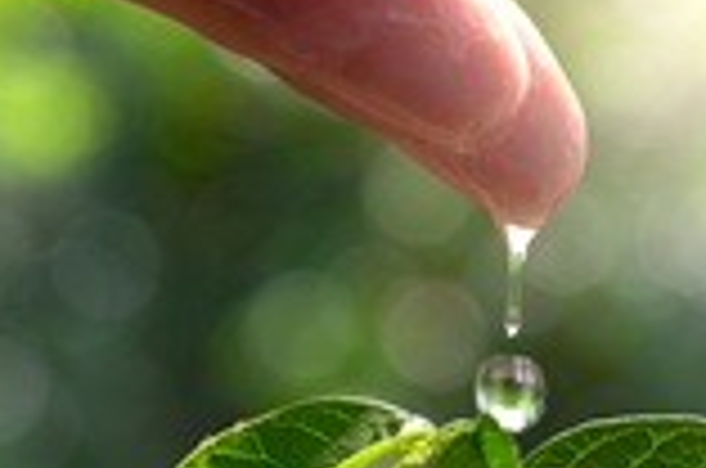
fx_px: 3601
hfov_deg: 11.2
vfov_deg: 7.4
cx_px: 130
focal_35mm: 184
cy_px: 396
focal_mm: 48
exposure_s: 1/250
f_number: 5.6
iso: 100
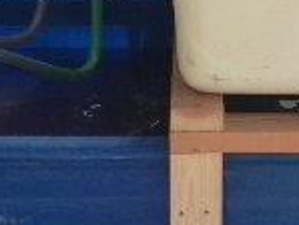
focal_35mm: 177
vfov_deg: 8.4
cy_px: 12
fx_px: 1530
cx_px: 277
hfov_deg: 11.1
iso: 50
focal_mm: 4.13
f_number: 2.4
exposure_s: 1/775
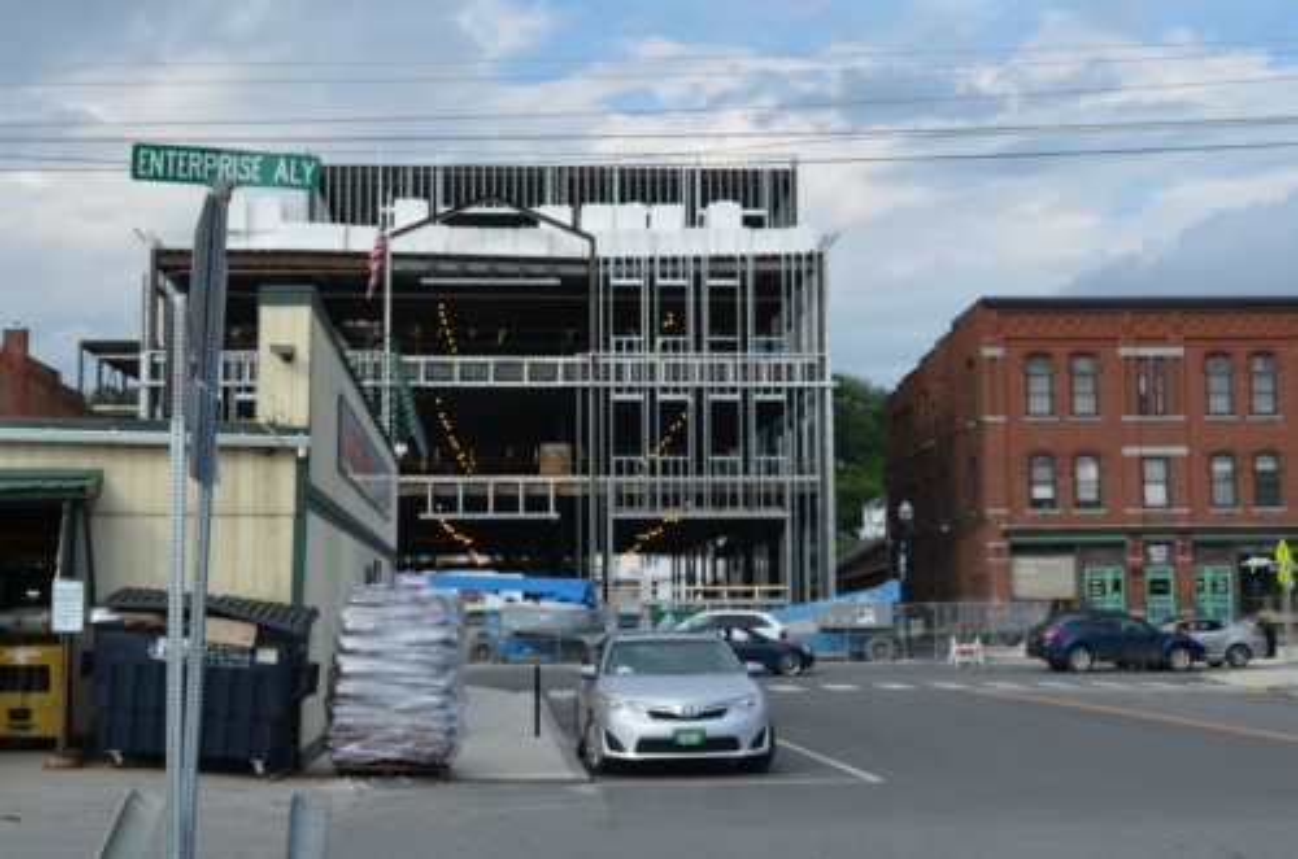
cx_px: 649
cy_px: 430
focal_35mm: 45
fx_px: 1619
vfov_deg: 29.7
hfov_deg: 43.7
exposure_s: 1/250
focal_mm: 30
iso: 160
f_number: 8
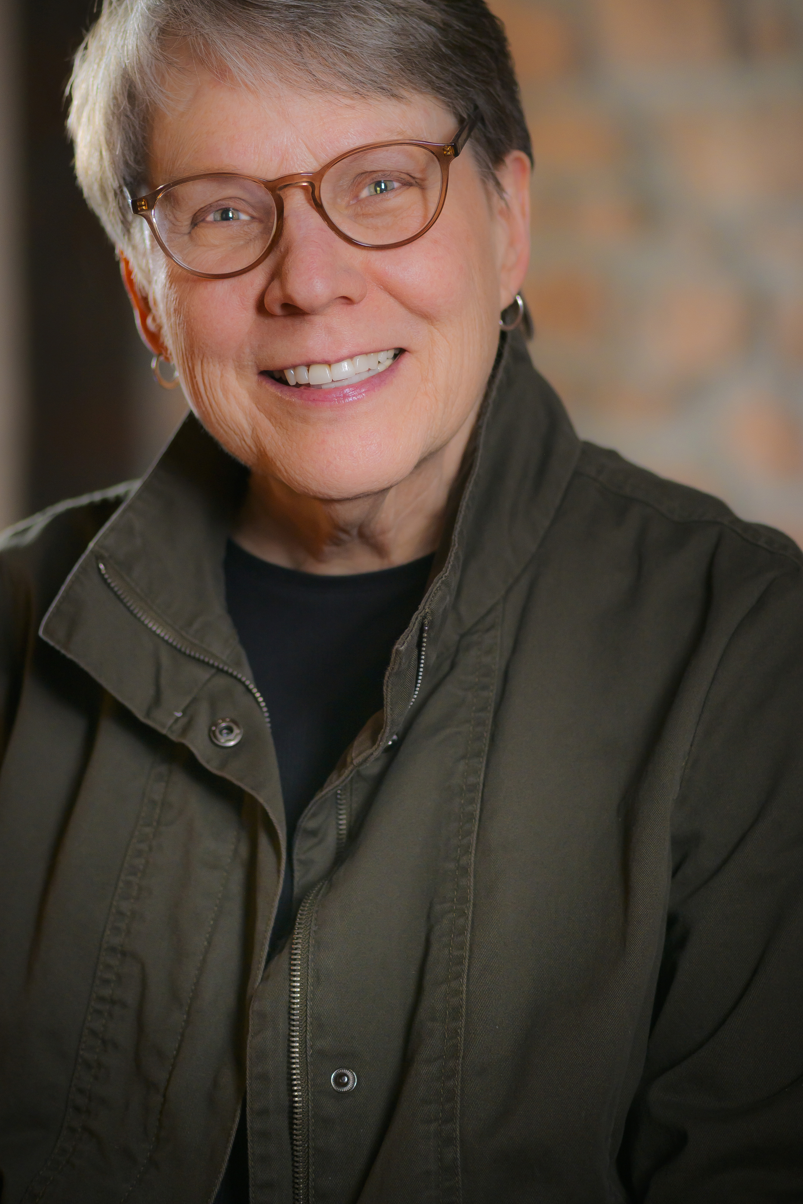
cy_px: 442
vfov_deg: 15.4
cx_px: 340
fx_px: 4450
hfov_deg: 10.3
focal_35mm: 133
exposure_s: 1/20
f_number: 3
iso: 200
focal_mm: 105
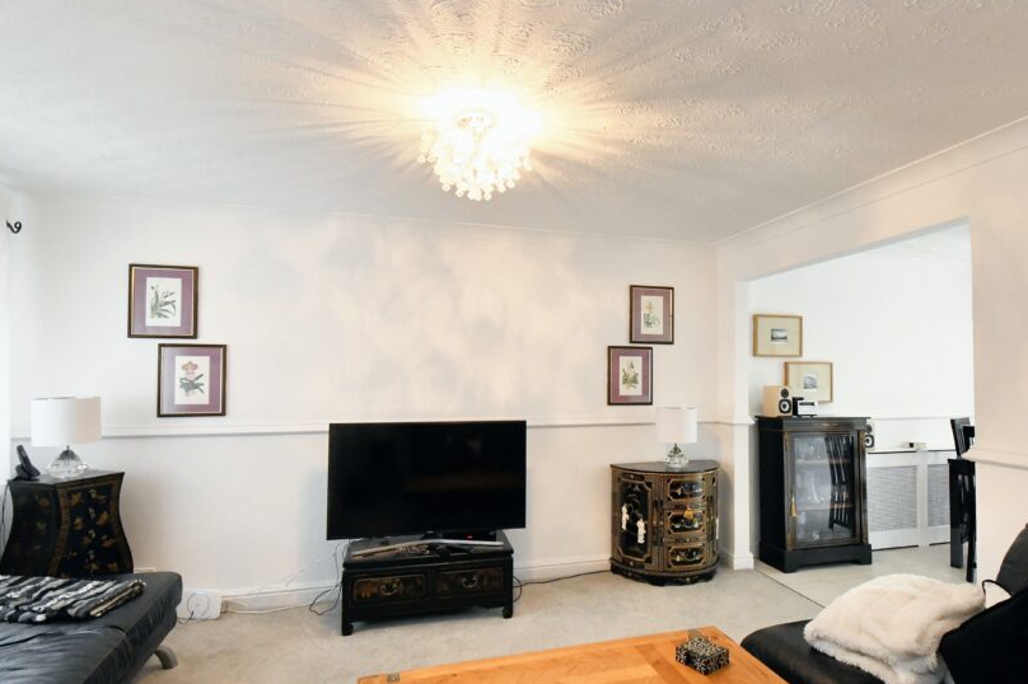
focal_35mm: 19
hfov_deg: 86.7
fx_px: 542
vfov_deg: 64.5
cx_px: 564
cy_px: 357
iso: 2800
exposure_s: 1/15
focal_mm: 10
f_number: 10
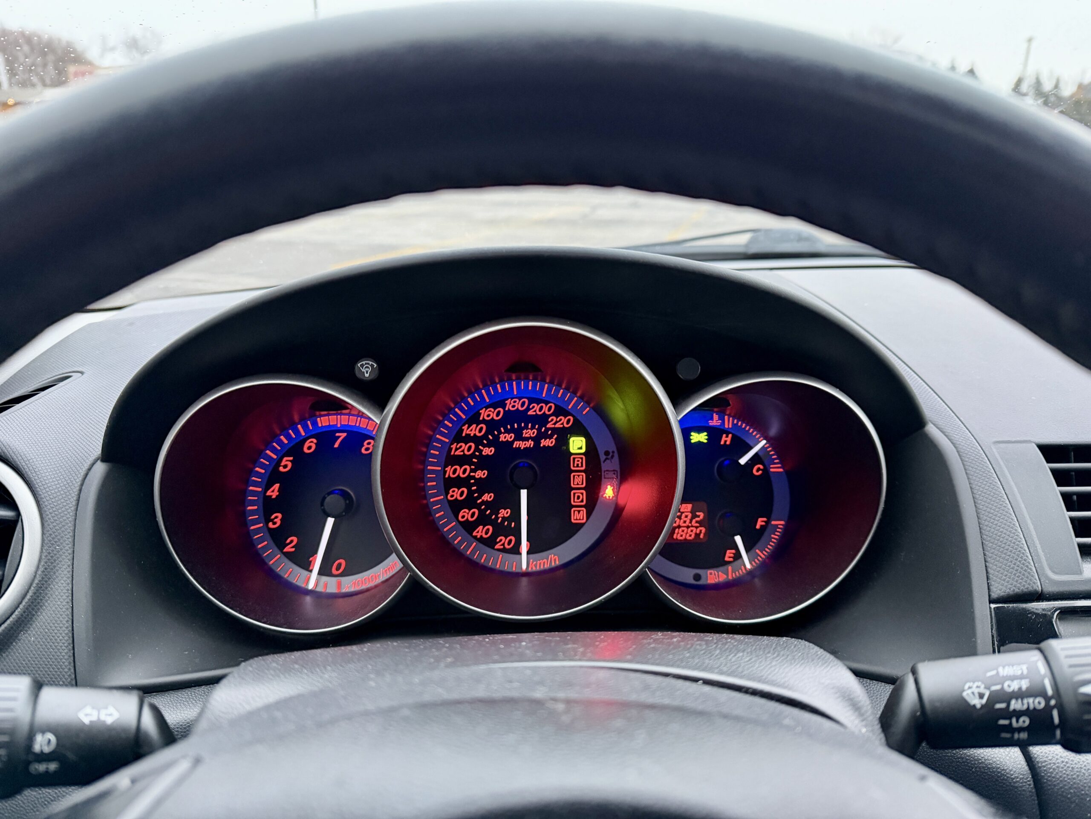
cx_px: 546
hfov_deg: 71.6
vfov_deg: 56.8
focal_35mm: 24
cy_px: 410
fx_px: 756
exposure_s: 1/37
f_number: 1.78
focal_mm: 6.76
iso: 800
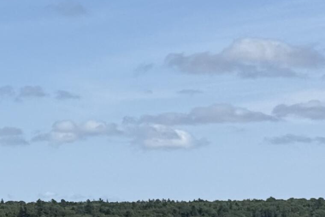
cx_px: -94
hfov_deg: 10.2
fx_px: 1779
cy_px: 155
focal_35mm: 197
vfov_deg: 7.0
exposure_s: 1/8772
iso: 80
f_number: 1.78
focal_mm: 6.76
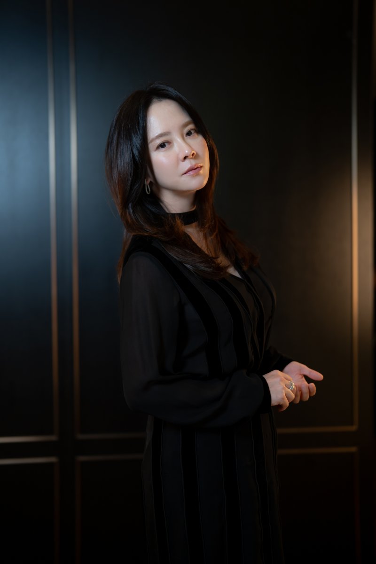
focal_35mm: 50
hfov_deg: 27.0
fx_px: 783
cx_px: 188
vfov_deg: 39.6
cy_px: 282
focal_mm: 50
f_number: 1.4
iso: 400
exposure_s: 1/200
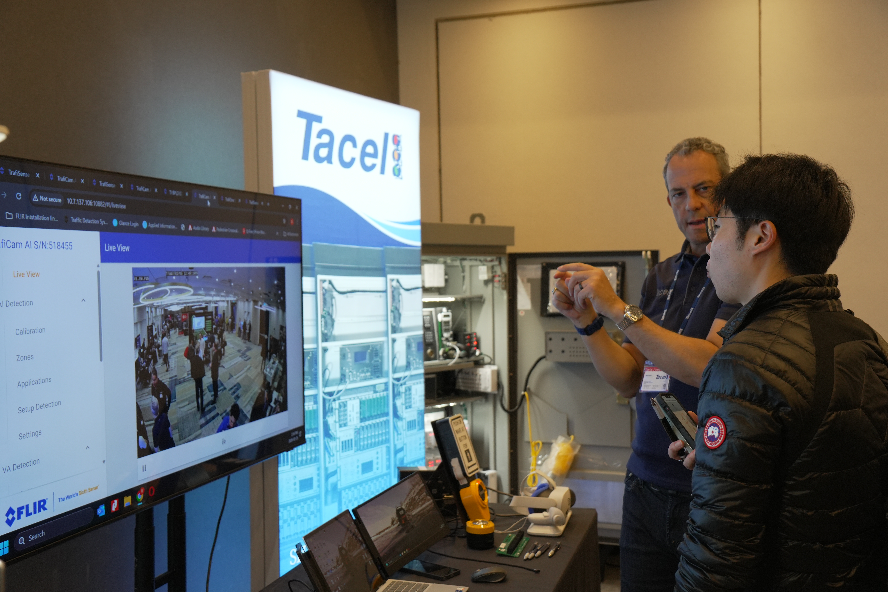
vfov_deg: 34.2
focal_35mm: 39
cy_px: 296
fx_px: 962
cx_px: 444
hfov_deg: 49.6
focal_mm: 26
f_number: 3.5
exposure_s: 1/160
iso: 800
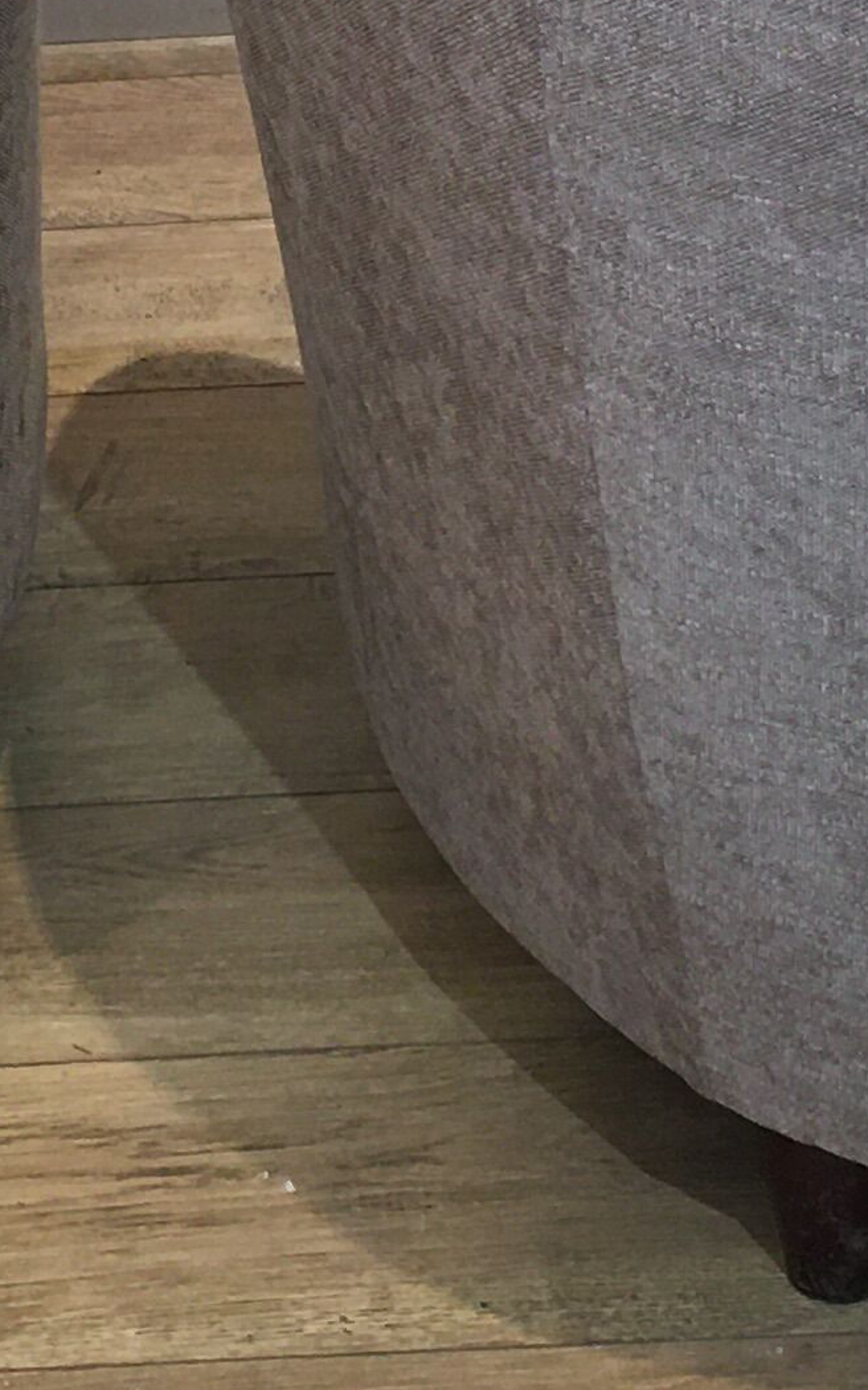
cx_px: 230
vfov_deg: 17.6
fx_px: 4467
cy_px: 332
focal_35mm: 118
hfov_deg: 11.1
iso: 50
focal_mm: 4.15
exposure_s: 1/17
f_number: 2.2
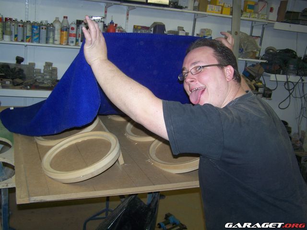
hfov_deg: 49.0
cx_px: 154
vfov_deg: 37.7
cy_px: 115
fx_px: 337
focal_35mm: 38
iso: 80
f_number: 2.8
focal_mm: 6.3
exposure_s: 1/60
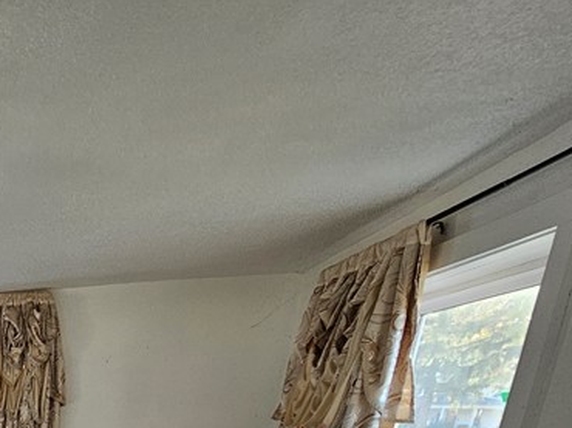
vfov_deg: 30.6
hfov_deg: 33.4
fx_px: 594
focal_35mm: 36
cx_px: -209
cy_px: 566
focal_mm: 2.2
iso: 80
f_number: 2.2
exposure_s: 1/60
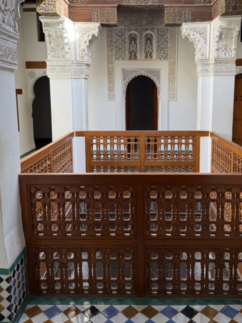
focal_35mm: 32
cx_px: 141
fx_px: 298
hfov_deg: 44.0
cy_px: 132
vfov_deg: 56.4
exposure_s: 1/162
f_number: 1.78
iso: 64
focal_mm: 6.76
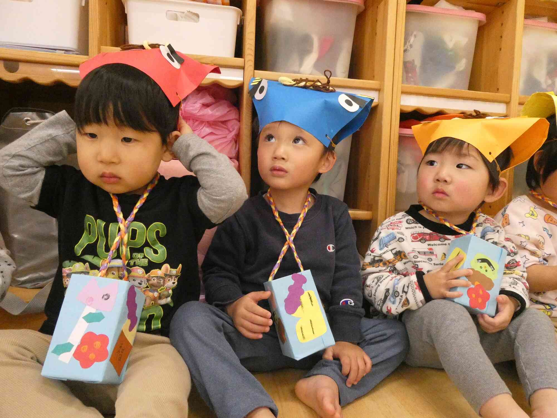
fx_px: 386
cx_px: 278
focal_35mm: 24
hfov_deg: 71.6
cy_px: 209
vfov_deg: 56.8
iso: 1000
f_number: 3.3
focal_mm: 4.3
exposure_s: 1/125
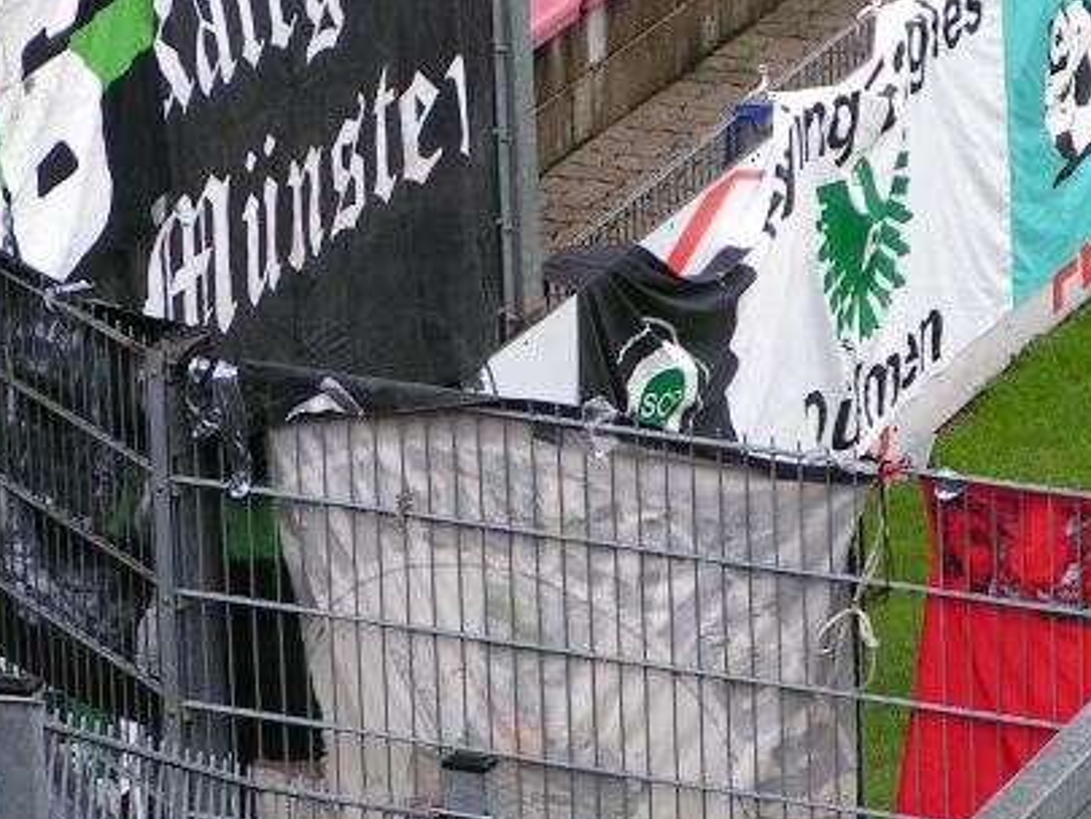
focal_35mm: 310
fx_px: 9773
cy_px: 156
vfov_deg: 4.8
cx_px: 523
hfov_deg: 6.4
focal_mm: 24
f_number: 4.5
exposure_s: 1/250
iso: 50
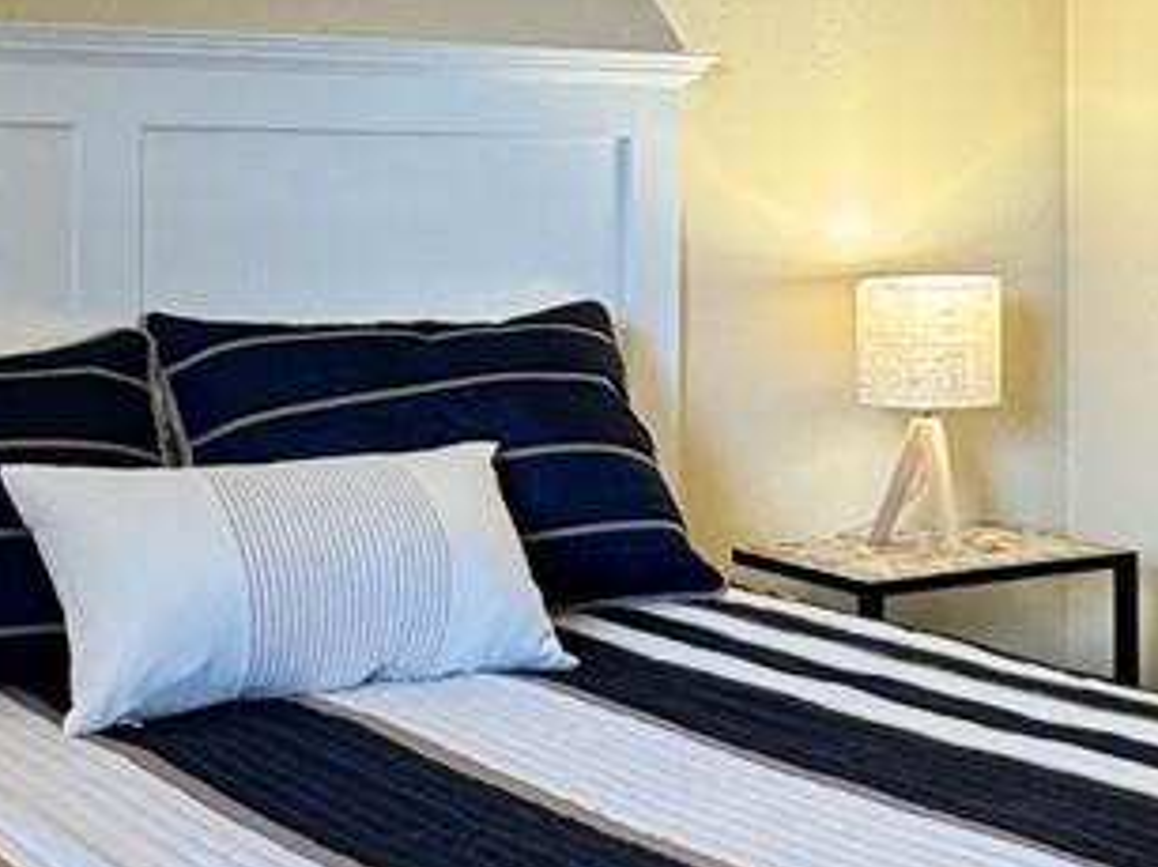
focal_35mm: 73
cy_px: 200
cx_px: 751
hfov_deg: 26.6
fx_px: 2441
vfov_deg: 20.0
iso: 250
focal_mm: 2.22
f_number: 2.2
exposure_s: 1/120
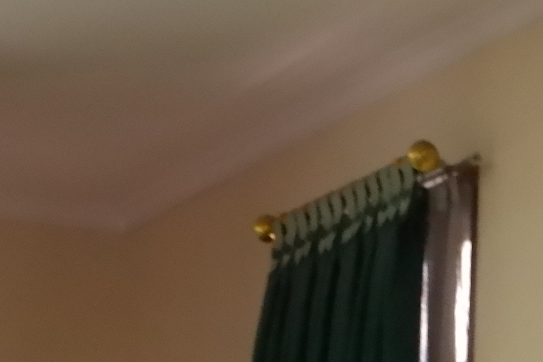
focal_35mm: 267
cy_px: 204
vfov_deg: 5.1
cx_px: 852
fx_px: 4027
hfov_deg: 7.6
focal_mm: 43.4
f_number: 5.6
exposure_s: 1/20
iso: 3200
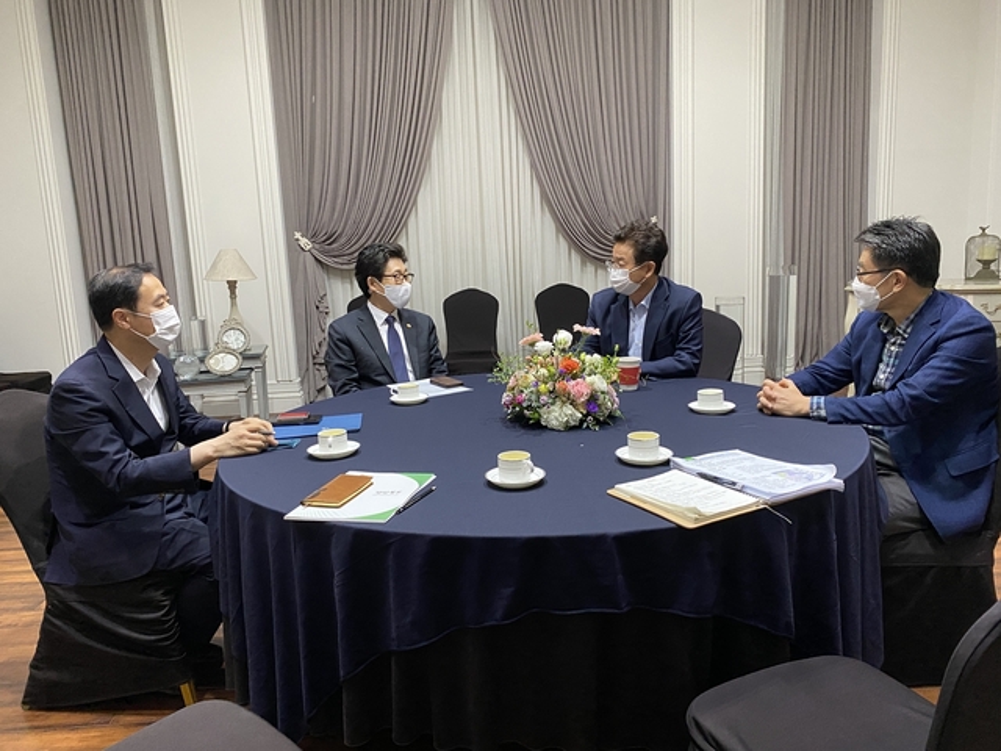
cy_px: 376
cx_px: 500
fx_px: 752
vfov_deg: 53.1
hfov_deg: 67.3
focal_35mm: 26
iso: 500
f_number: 1.8
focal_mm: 4.25
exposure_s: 1/60
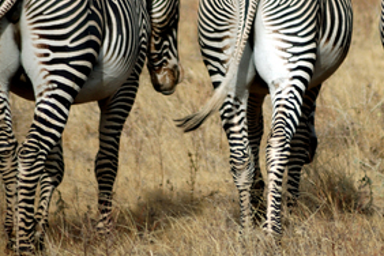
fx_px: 7829
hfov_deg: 2.8
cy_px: 56
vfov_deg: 1.9
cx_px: 276
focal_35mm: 734
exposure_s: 1/1000
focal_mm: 300
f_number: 5.6
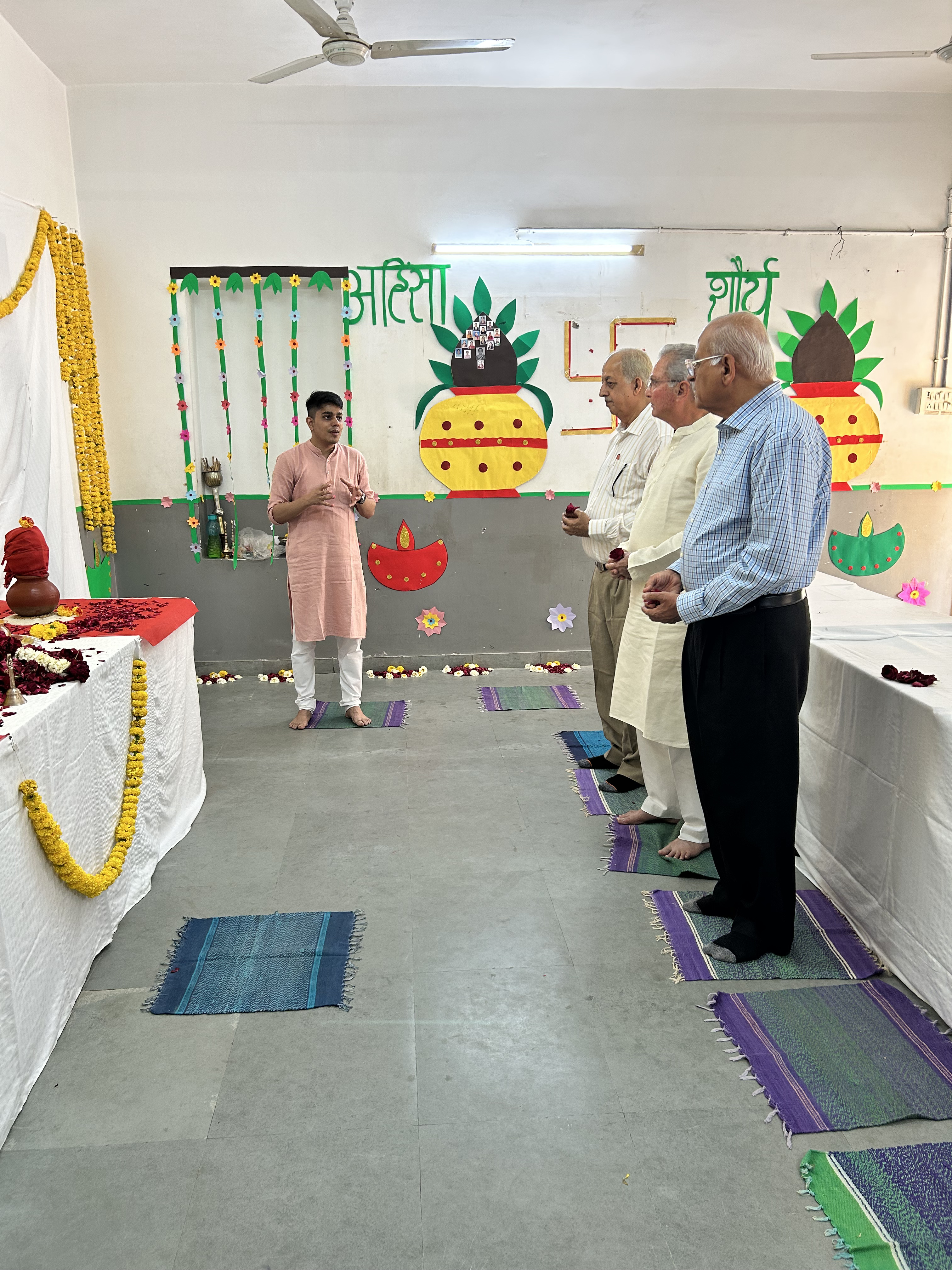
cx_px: 476
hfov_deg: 53.1
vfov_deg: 67.3
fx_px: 953
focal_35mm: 26
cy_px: 635
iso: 80
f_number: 1.5
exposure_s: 1/50
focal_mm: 5.7
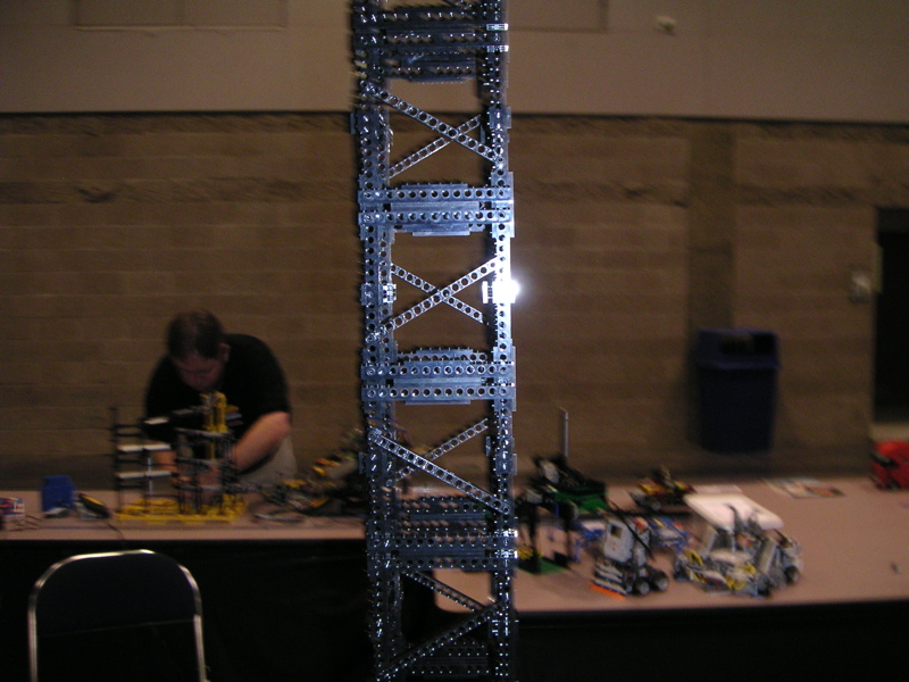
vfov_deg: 37.7
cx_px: 454
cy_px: 341
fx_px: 998
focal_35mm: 38
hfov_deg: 49.0
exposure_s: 1/45
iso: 160
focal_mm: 6
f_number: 2.8
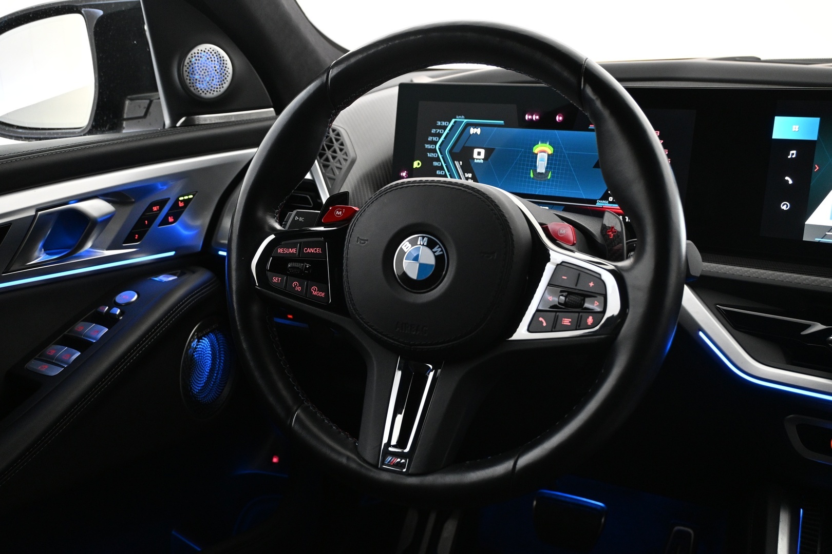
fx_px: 797
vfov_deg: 38.4
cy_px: 277
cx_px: 416
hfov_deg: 55.1
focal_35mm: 34
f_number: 4.2
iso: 1600
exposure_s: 1/20
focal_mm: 23
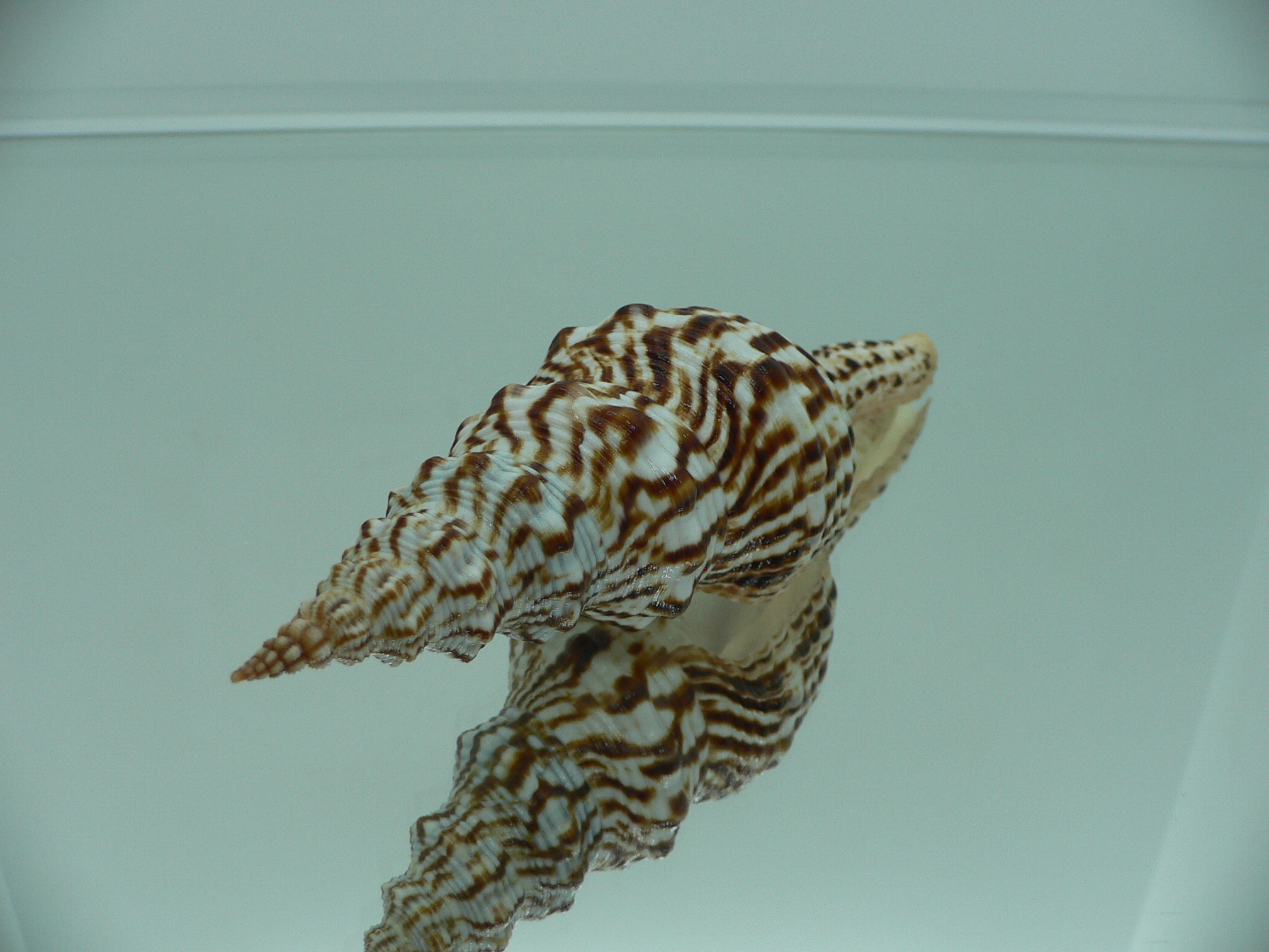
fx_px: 1283
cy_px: 476
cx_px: 634
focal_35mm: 35
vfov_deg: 40.7
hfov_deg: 52.6
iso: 80
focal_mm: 4.6
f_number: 2.8
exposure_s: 1/80
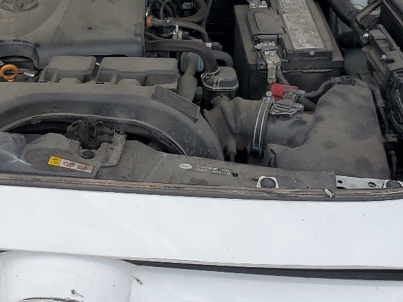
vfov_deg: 20.5
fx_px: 826
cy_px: 65
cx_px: 93
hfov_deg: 27.0
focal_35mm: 71
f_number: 1.5
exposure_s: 1/3333
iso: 50
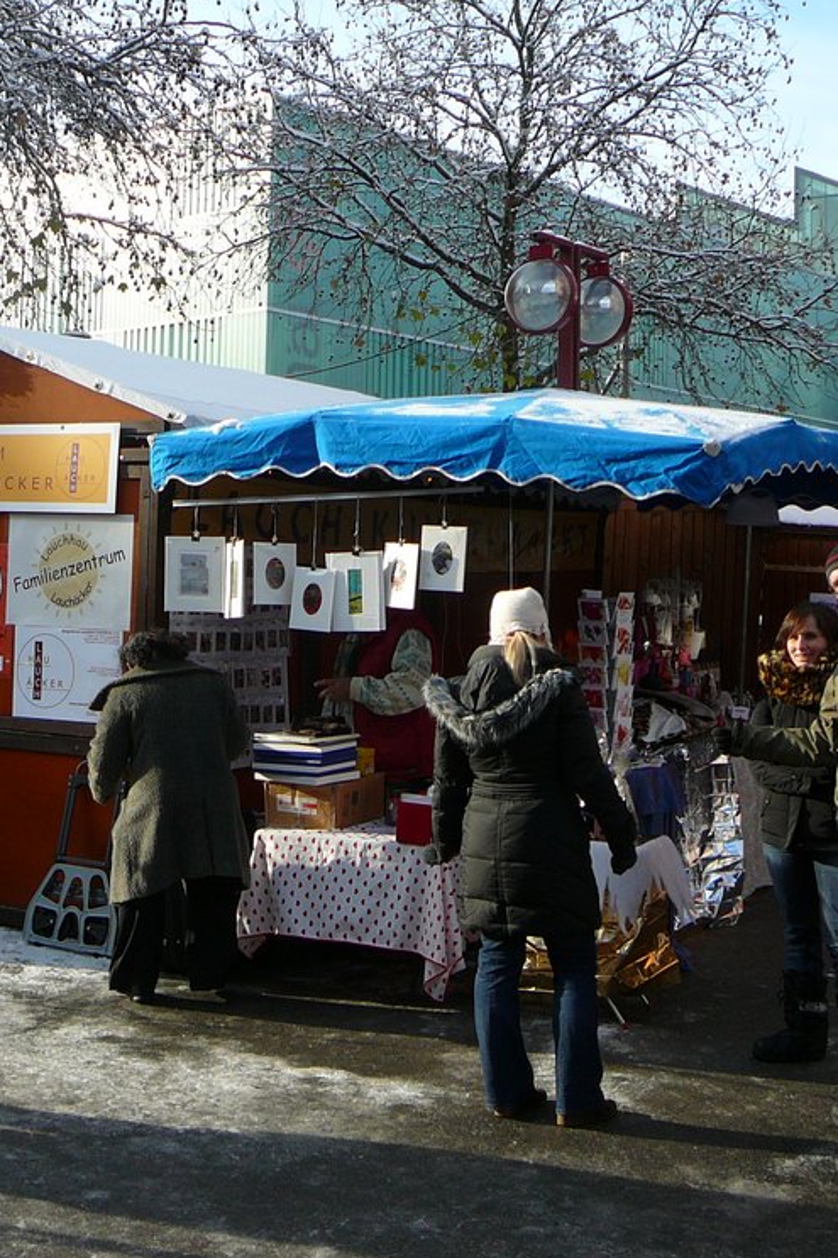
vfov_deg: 40.4
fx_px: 1712
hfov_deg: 27.4
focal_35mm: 49
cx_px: 303
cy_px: 630
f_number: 2.8
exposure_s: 1/500
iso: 80
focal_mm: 5.2
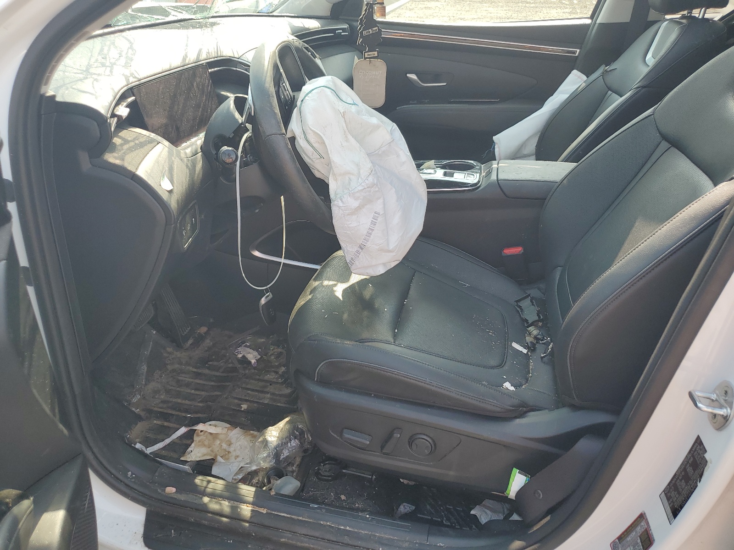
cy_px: 275
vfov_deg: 53.1
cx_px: 367
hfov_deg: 67.3
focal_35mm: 26
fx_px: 551
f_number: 1.5
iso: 50
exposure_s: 1/625
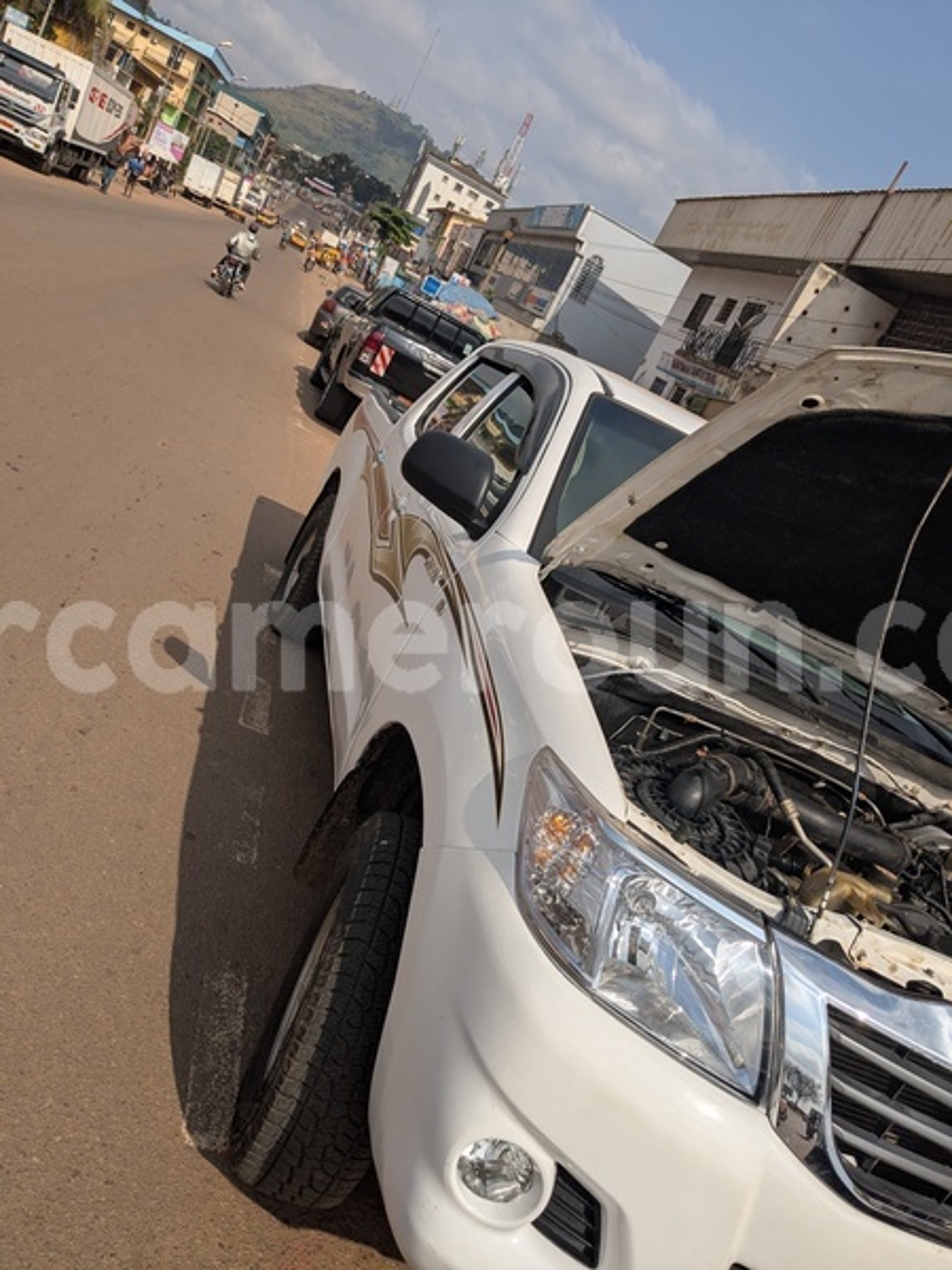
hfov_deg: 51.4
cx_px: 476
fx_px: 990
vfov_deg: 65.3
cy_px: 635
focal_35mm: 27
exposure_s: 1/7812
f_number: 1.73
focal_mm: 4.38
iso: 60
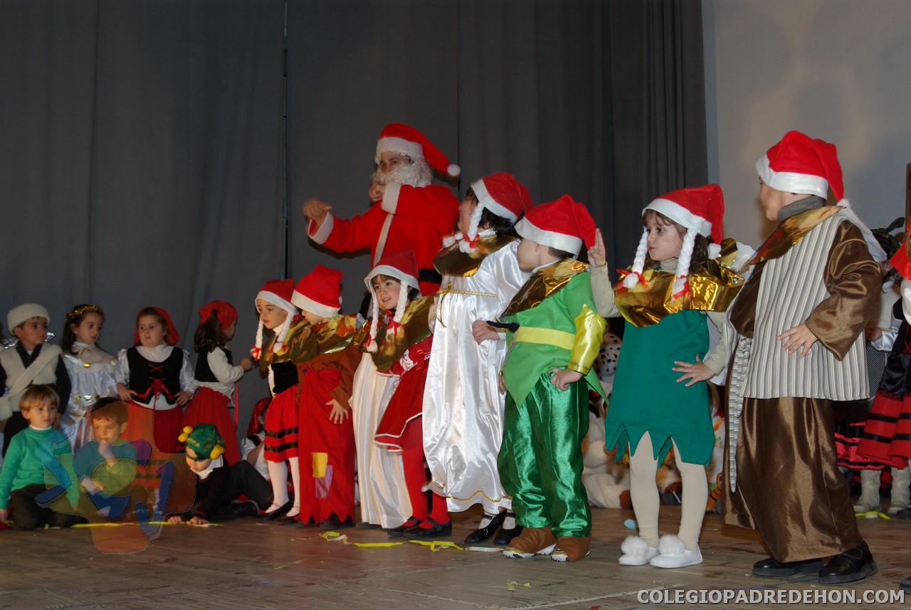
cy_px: 305
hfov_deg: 42.3
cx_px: 456
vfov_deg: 29.0
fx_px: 1178
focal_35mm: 46
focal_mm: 31
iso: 400
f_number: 5.6
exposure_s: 1/45
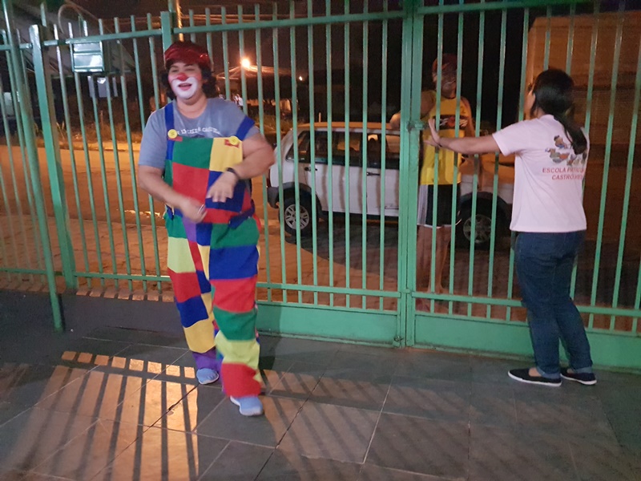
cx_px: 320
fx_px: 481
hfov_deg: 67.3
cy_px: 240
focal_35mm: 26
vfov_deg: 53.1
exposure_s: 1/17
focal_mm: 4.2
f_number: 1.7
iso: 1600
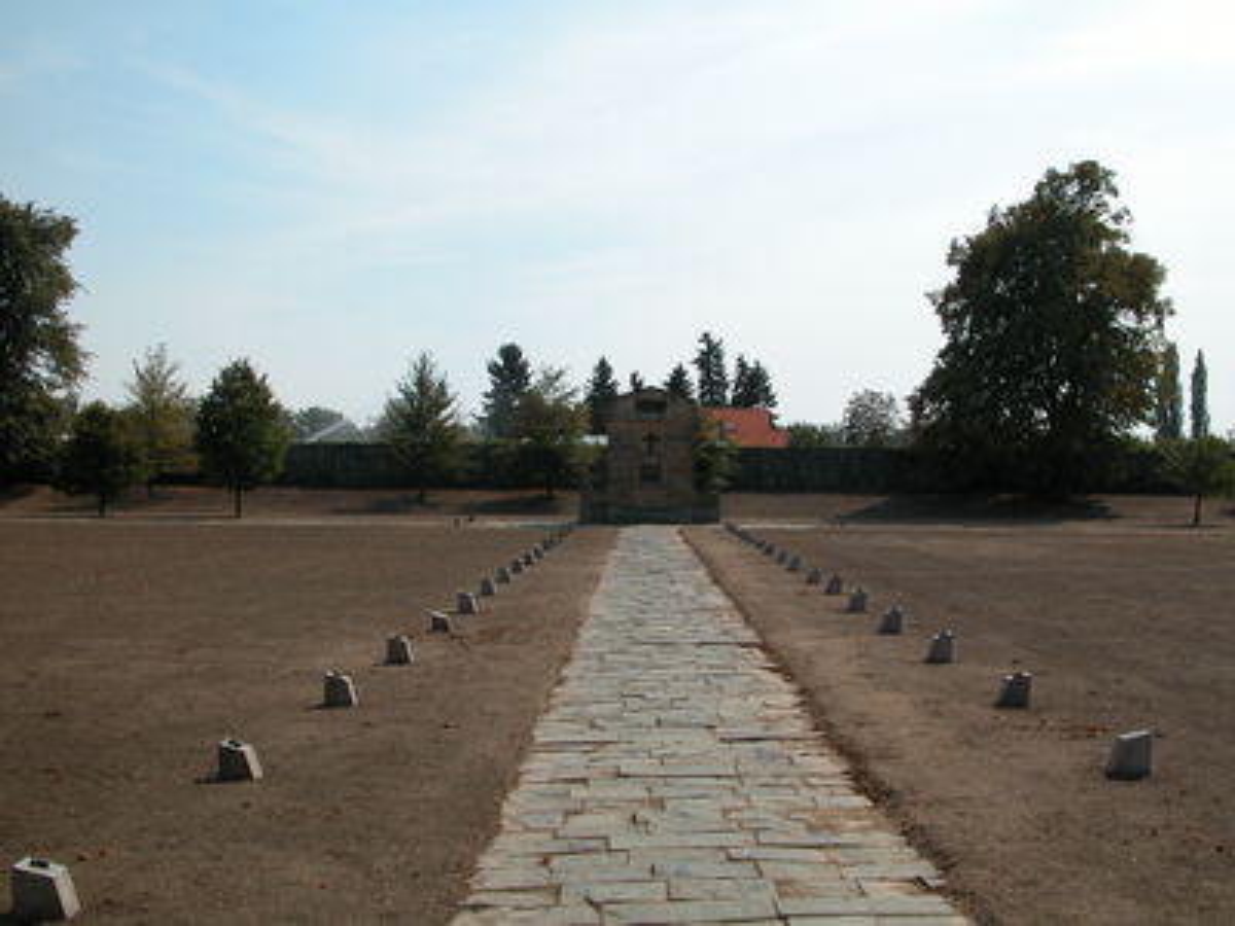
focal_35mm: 46
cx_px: 618
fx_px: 1641
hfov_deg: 41.2
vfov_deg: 31.5
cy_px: 463
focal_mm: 11.6
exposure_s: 1/367
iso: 100
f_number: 7.5
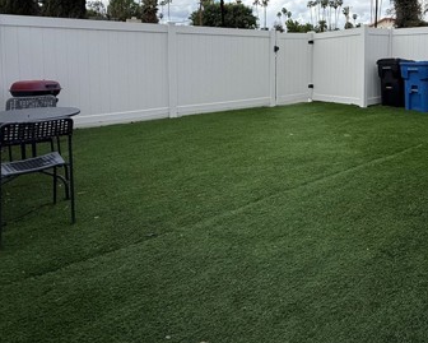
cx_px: 325
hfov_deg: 62.0
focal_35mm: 26
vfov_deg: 51.8
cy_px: 74
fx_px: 329
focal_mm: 2.22
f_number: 2.2
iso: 50
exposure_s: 1/1497
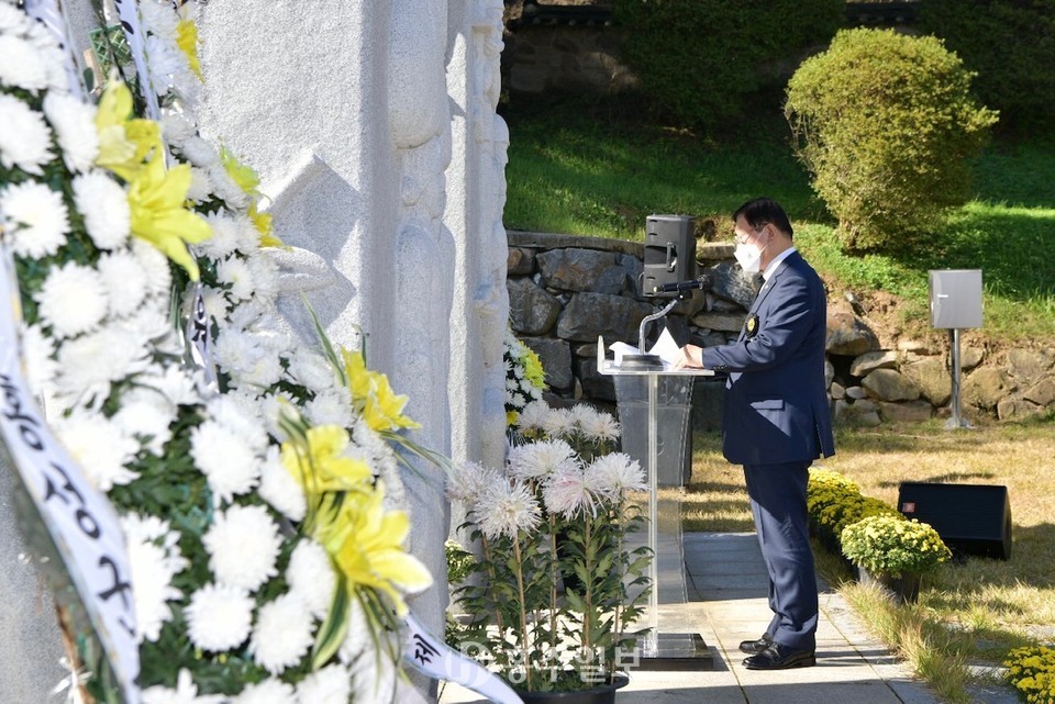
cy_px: 352
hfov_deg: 38.2
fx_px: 1525
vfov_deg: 26.0
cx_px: 528
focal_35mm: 52
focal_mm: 52
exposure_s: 1/200
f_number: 8
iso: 100
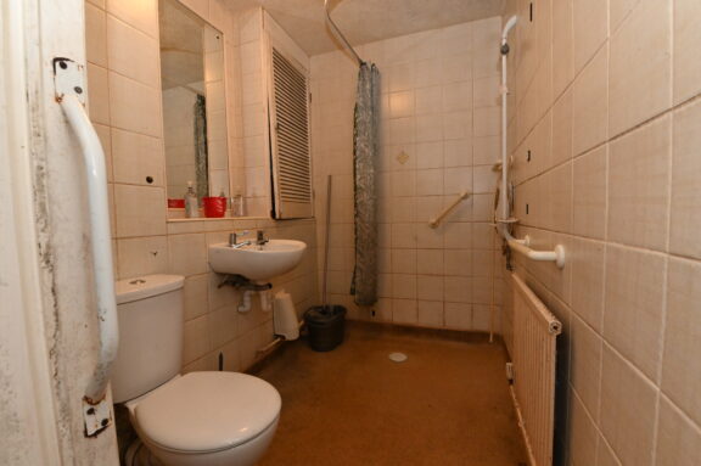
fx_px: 292
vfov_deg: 77.2
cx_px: 350
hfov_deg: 100.4
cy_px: 233
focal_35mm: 15
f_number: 10
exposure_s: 1/60
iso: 6400
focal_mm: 15
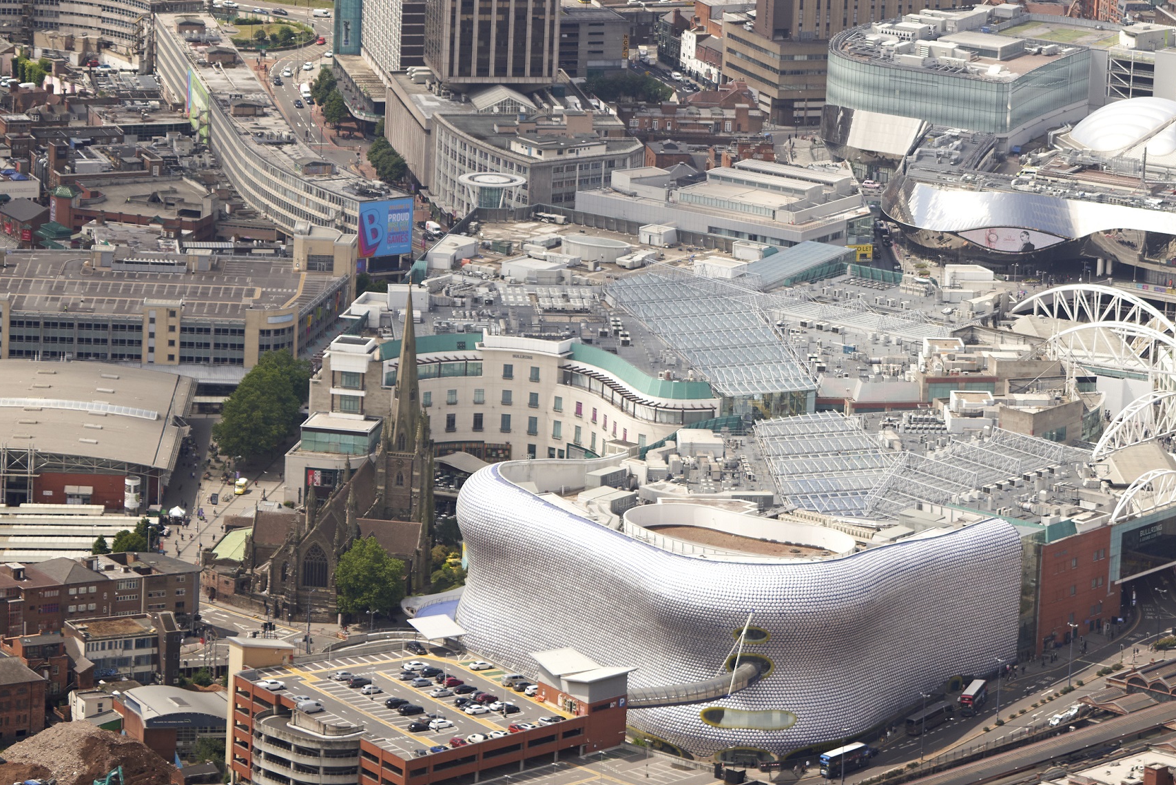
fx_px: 6698
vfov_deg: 6.7
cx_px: 945
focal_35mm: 205
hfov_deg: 10.0
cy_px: 20
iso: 320
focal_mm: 100
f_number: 4.5
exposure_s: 1/2500
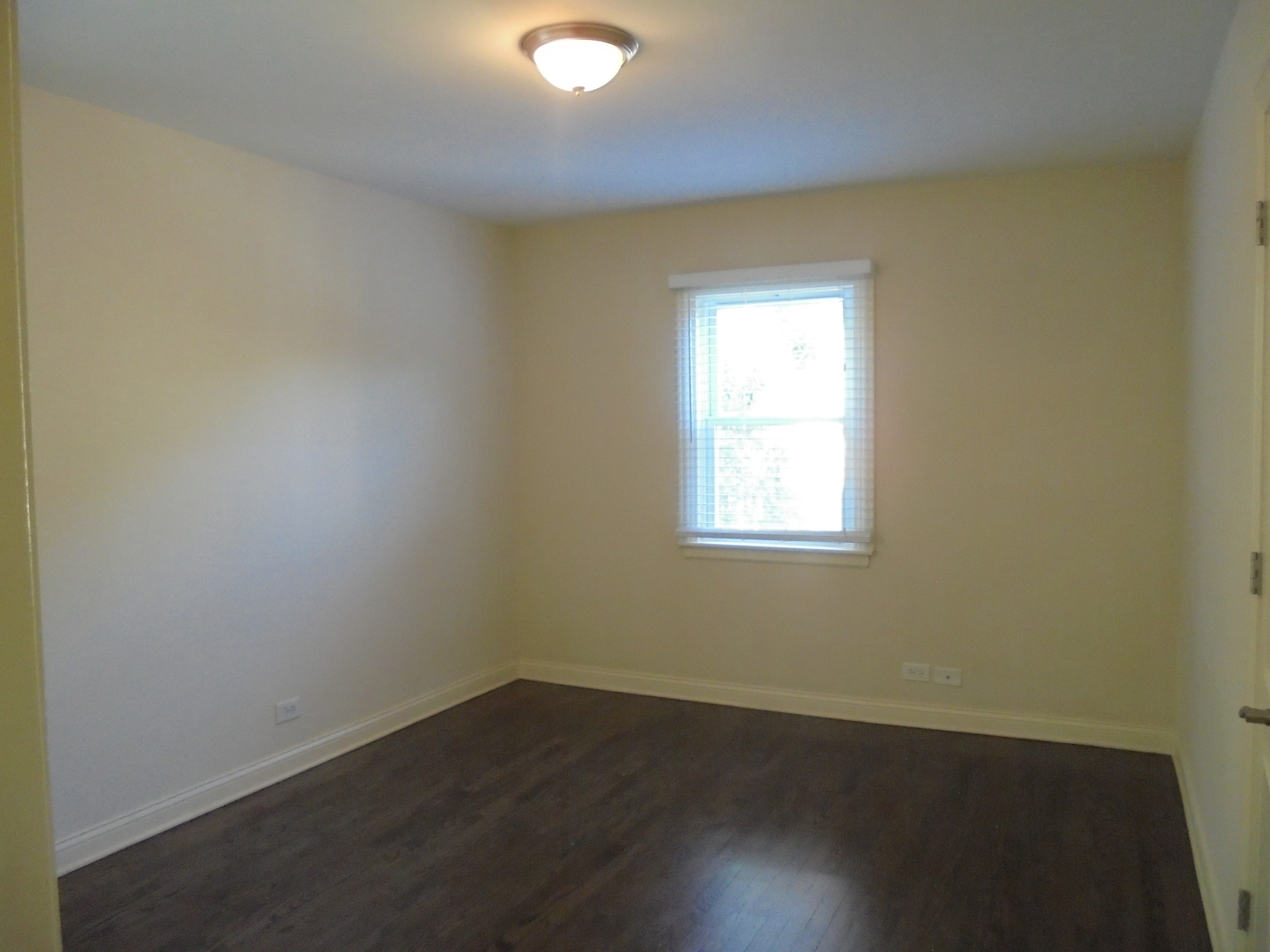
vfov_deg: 53.1
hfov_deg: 67.3
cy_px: 476
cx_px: 635
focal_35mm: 26
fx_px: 954
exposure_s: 1/20
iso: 400
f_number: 3.5
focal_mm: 4.6
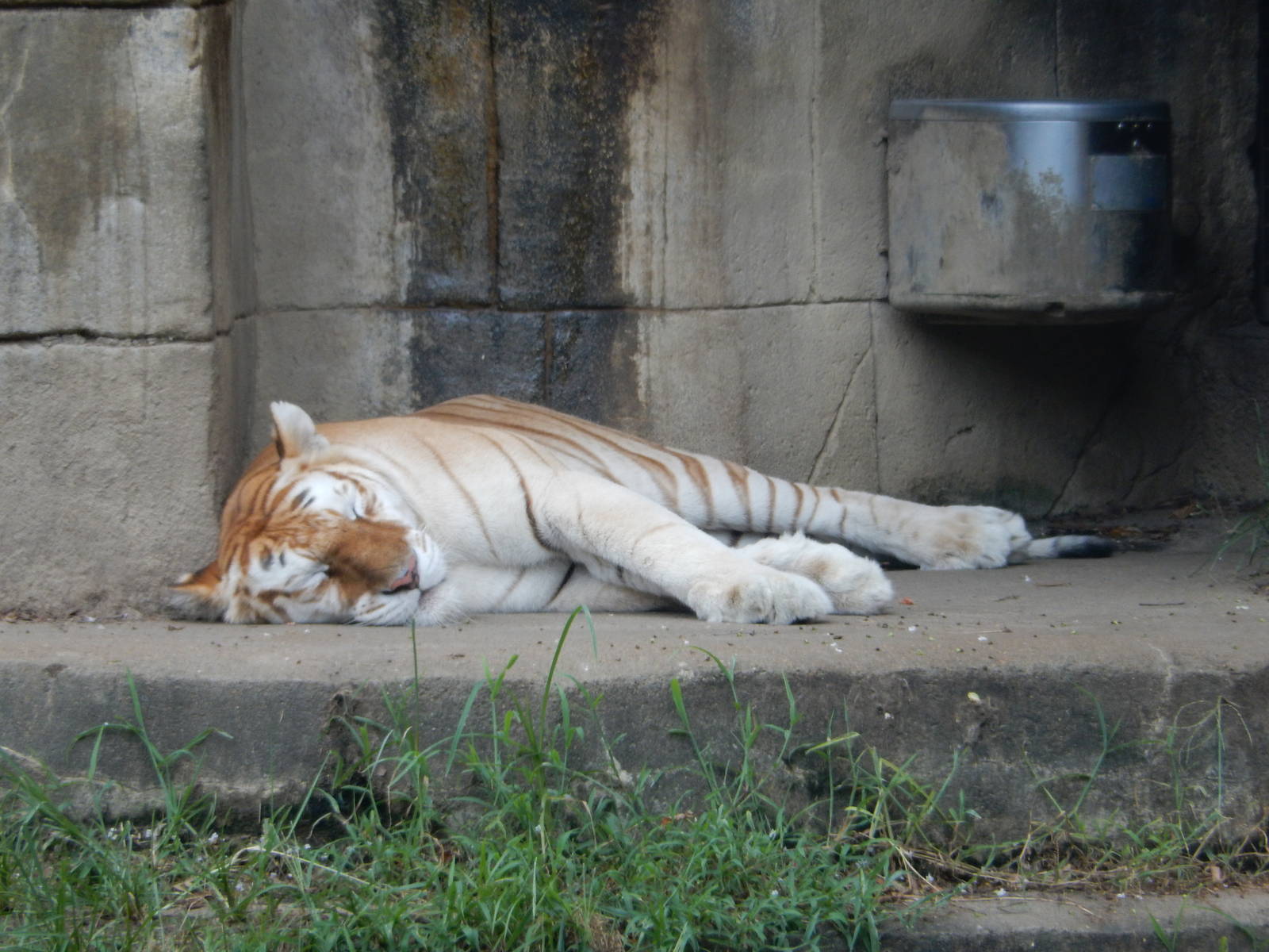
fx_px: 20163
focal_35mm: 550
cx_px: 634
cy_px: 476
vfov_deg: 2.7
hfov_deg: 3.6
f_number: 6.3
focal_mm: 99
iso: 180
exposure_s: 1/125
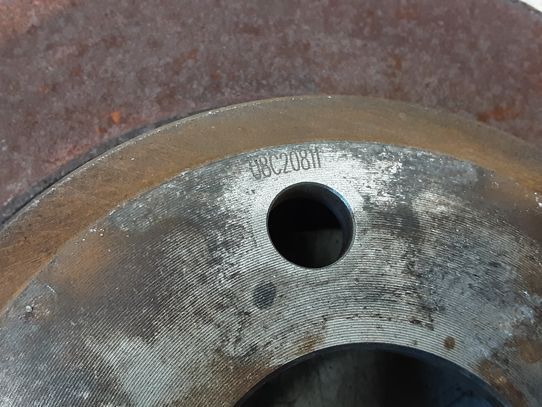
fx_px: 501
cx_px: 246
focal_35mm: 32
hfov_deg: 56.7
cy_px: 218
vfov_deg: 44.1
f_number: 1.9
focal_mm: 2.91
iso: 160
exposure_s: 1/25
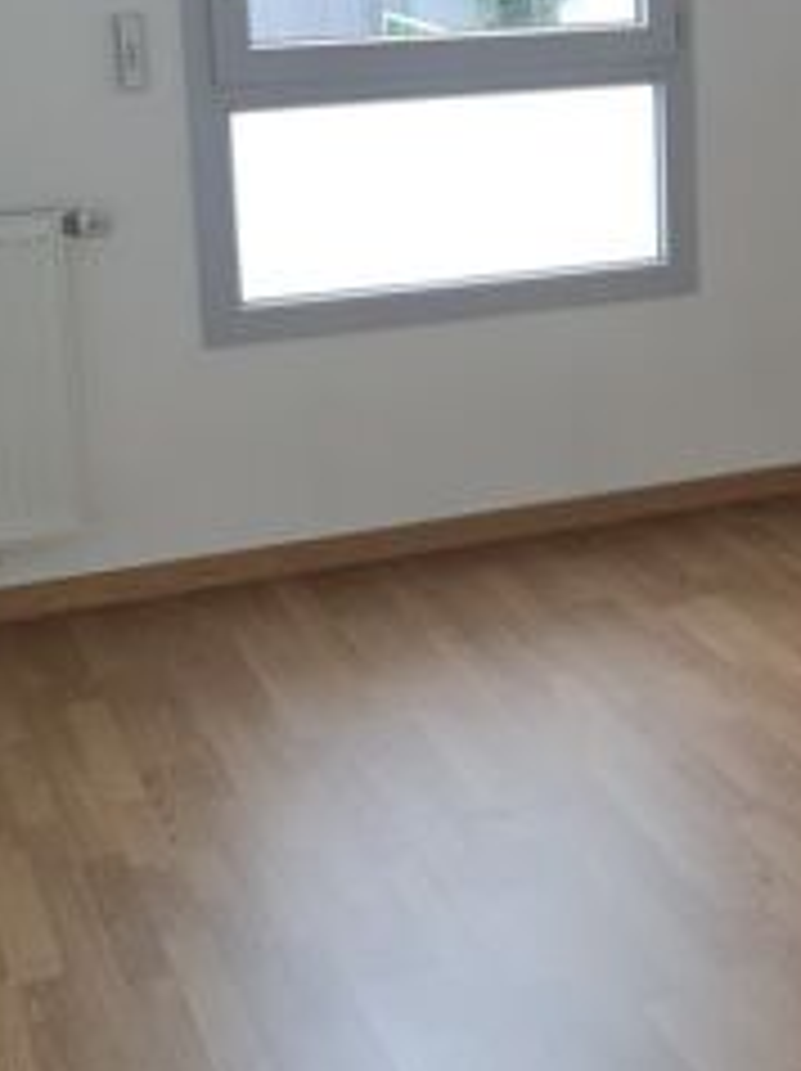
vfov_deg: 27.3
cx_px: 824
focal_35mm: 70
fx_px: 2164
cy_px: 230
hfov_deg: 20.2
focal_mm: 5.4
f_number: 1.8
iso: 200
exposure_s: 1/50
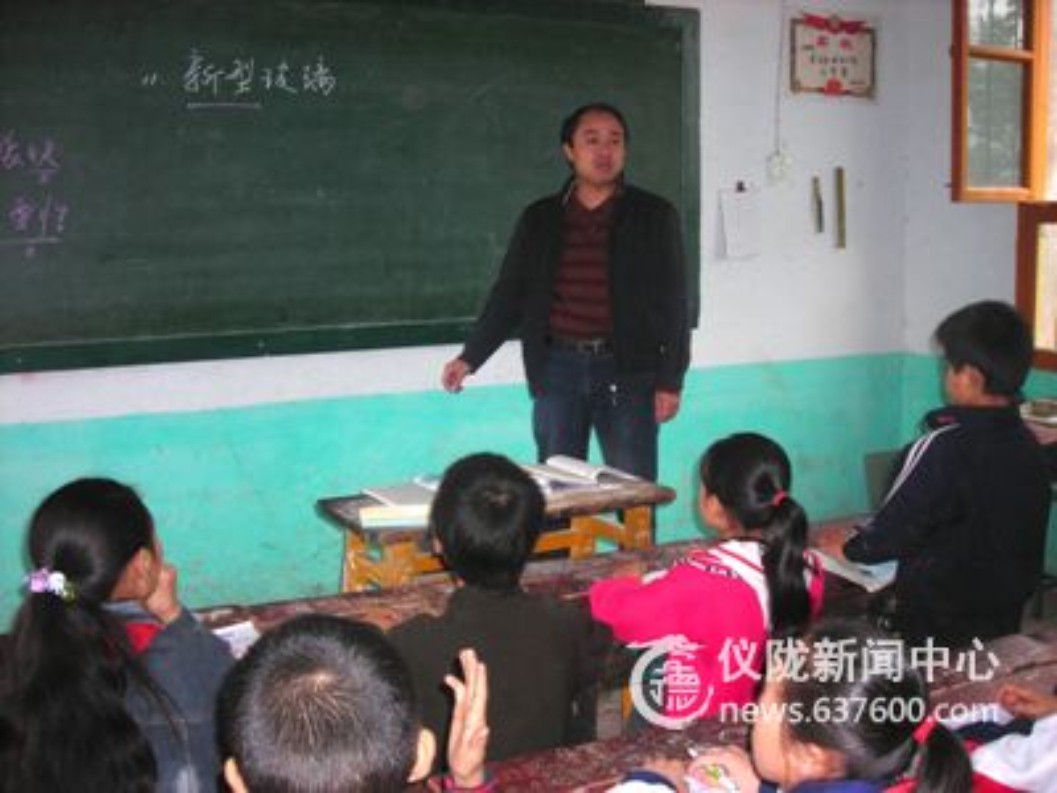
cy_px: 396
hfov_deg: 49.0
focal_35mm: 38
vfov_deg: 37.7
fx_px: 1160
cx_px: 528
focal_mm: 6.3
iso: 84
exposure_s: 1/60.1
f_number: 3.2
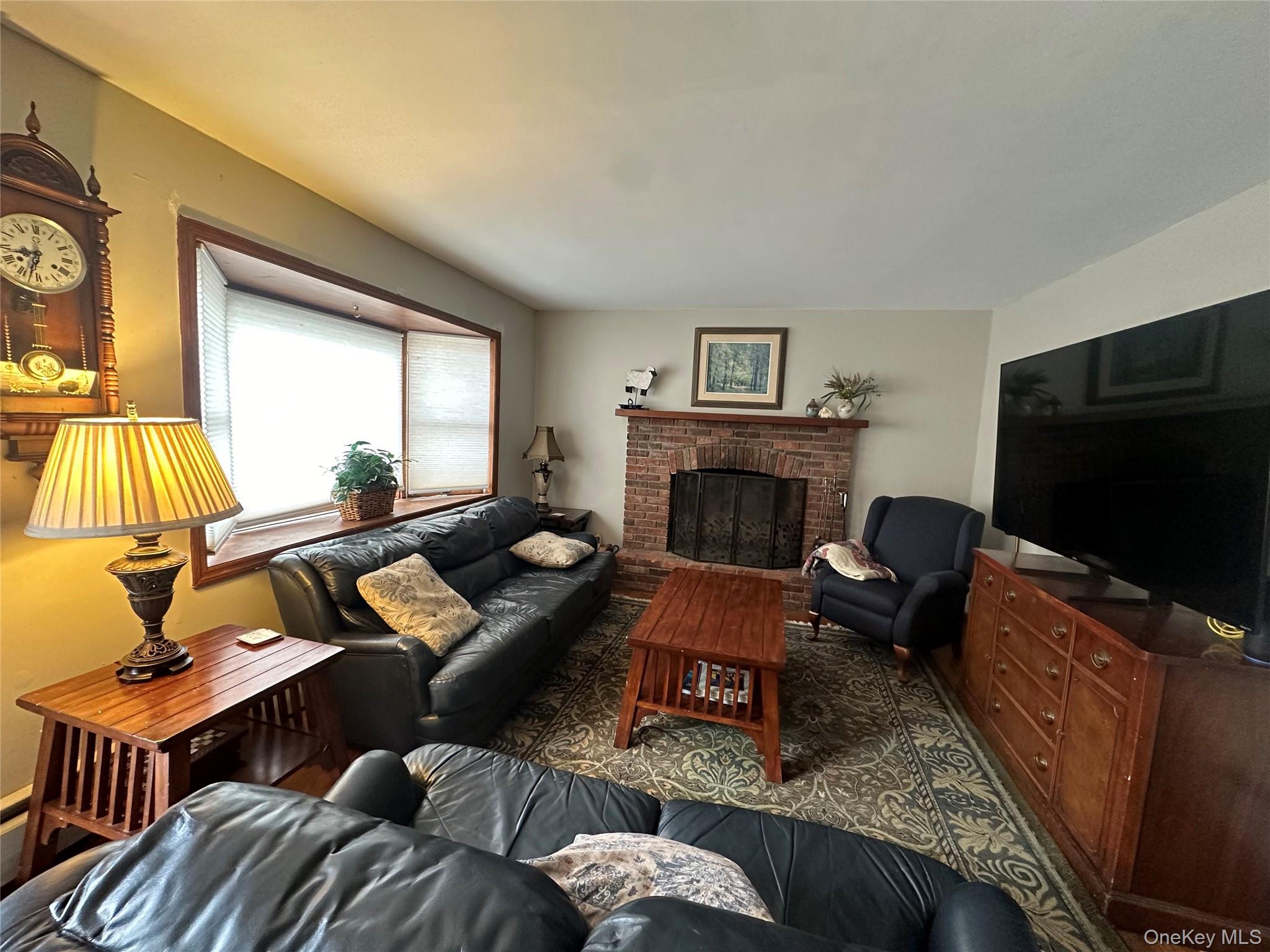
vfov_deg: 85.7
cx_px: 635
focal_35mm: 14
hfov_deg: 102.1
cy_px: 476
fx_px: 514
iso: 320
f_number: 2.2
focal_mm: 2.22
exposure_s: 1/60
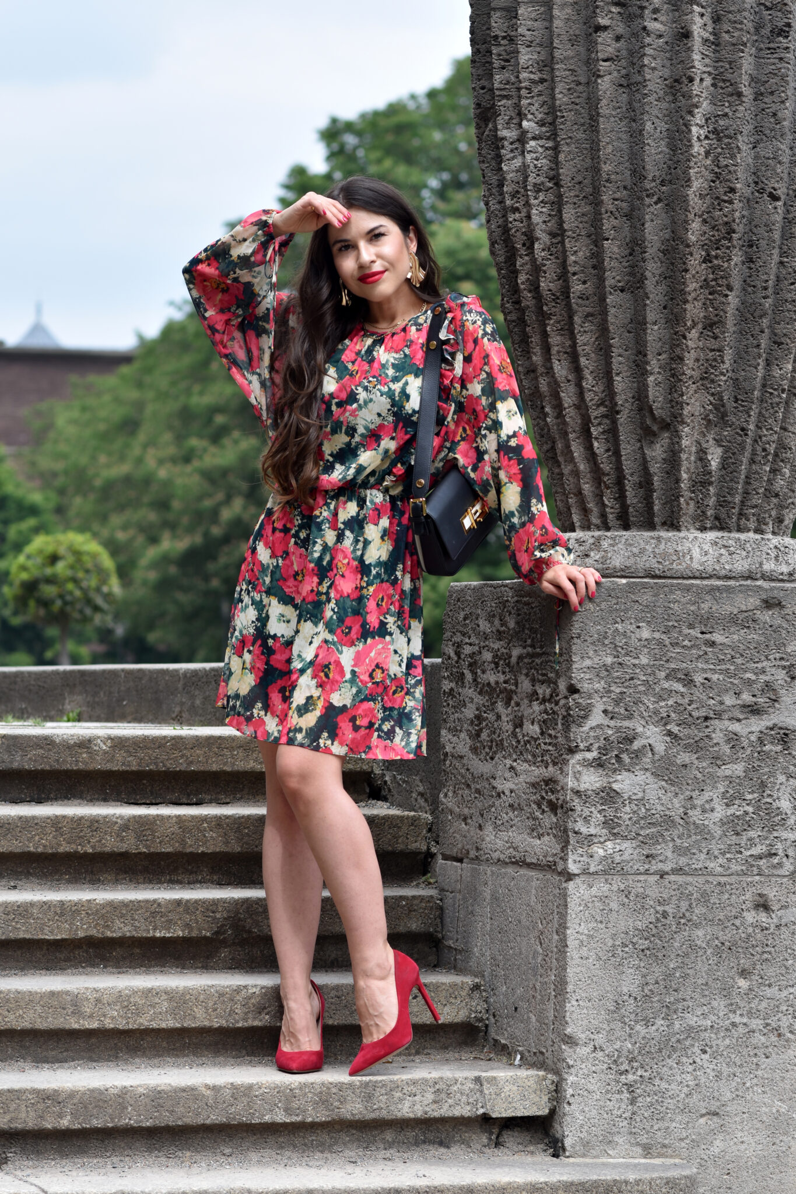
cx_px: 398
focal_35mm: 128
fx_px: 4229
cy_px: 597
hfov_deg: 10.8
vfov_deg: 16.1
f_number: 5
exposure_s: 1/400
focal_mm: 85
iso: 100
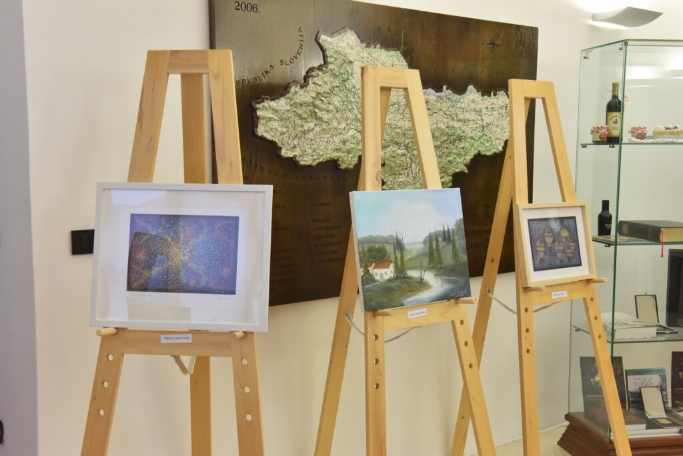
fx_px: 797
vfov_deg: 31.9
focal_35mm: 42
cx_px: 342
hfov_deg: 46.4
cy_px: 228
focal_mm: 42
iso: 6400
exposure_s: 1/50
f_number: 8
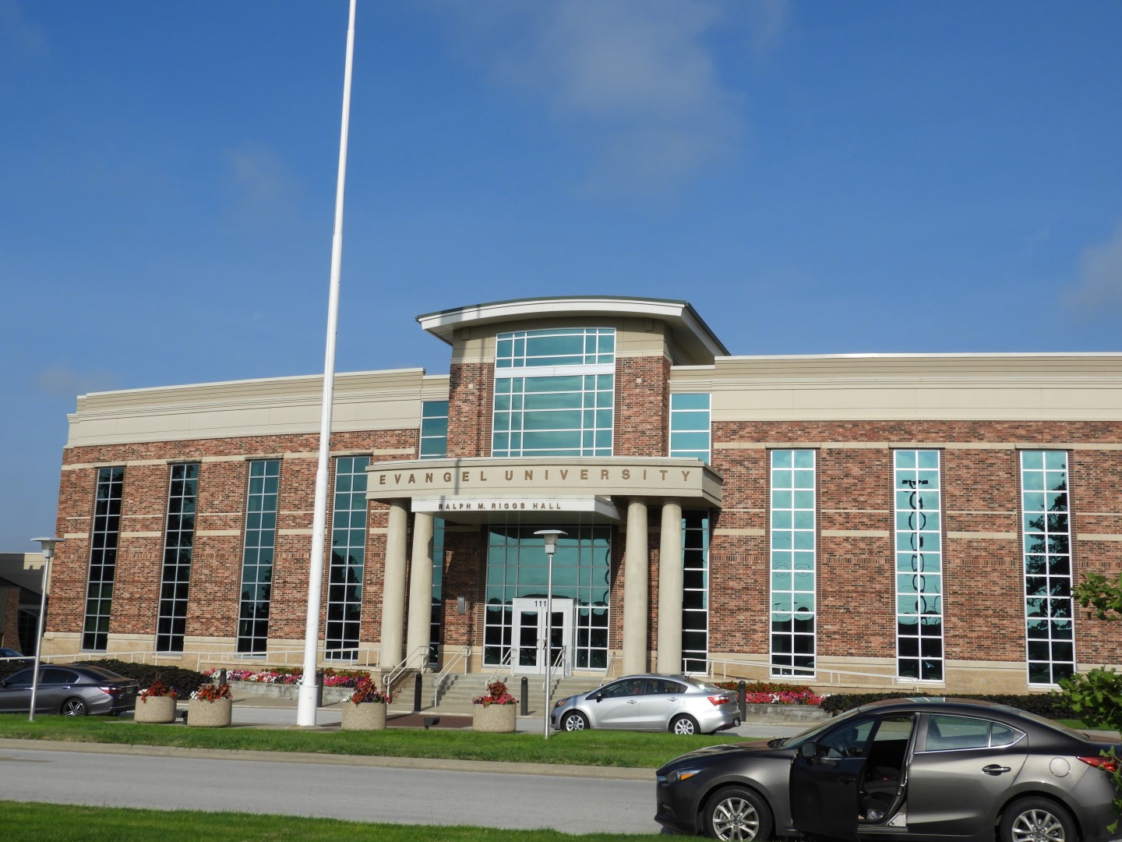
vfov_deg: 36.0
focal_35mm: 40
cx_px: 561
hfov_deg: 46.8
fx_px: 1297
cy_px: 421
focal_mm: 7.2
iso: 100
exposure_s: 1/2000
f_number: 3.8
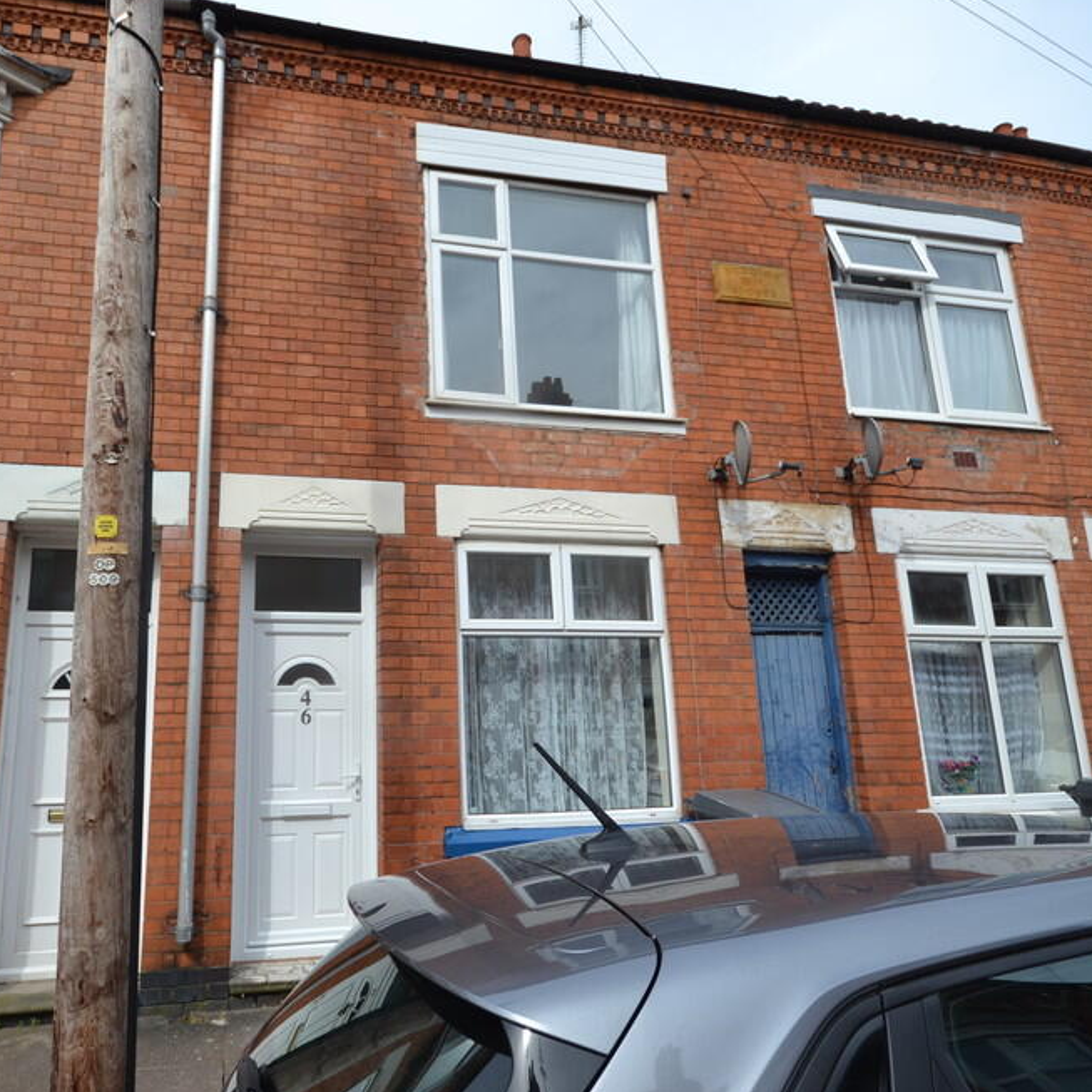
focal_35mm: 20
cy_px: 561
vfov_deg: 74.8
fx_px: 714
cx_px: 391
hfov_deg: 73.2
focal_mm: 10
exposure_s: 1/200
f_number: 7.1
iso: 100
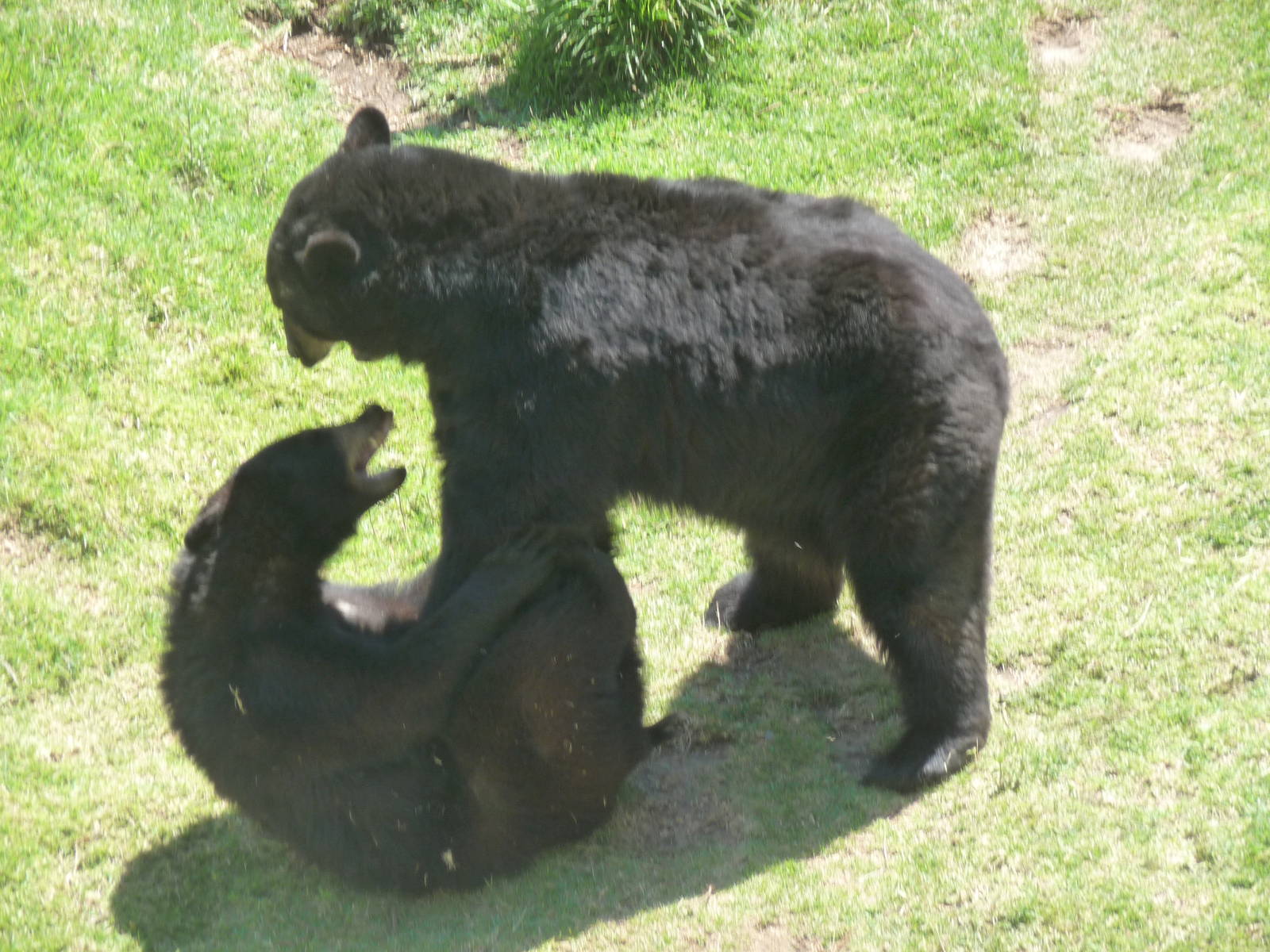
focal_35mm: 170
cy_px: 476
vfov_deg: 8.7
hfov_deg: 11.6
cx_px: 635
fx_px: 6237
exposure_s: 1/160
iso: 160
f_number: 4.8
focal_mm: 29.1
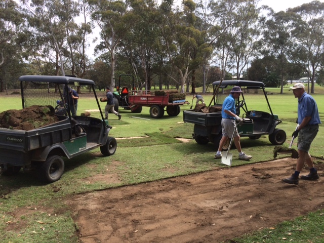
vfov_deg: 48.2
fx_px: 271
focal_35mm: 29
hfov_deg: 61.7
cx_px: 162
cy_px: 122
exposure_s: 1/954
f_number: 2.2
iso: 32
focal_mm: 4.15
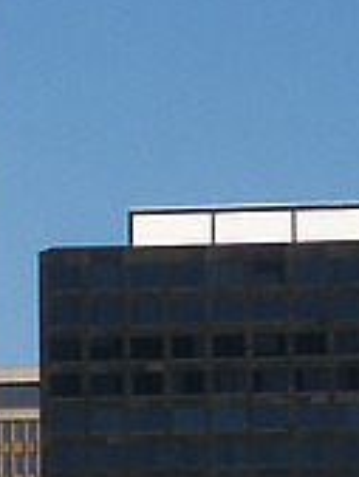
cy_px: 440
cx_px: -295
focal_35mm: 606
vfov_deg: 3.3
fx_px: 8369
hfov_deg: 2.4
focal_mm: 23.23
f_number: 8
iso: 64
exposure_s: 1/350
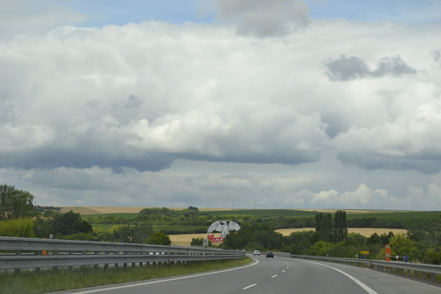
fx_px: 1011
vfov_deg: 16.6
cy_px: 147
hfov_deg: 24.6
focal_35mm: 82
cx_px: 220
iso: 100
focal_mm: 55
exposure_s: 1/250
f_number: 8
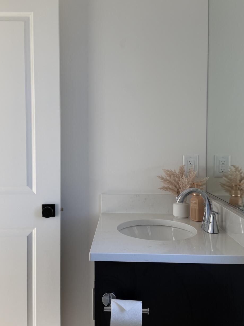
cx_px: 102
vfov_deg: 47.9
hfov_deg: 36.7
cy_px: 159
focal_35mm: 39
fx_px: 367
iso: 64
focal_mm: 6.76
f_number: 1.78
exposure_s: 1/217
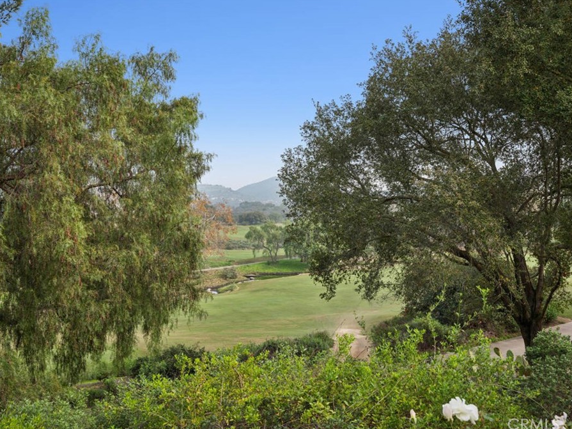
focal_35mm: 33
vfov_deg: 42.9
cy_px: 215
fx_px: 545
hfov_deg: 55.2
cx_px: 323
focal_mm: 30
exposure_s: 1/100
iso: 80
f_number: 8
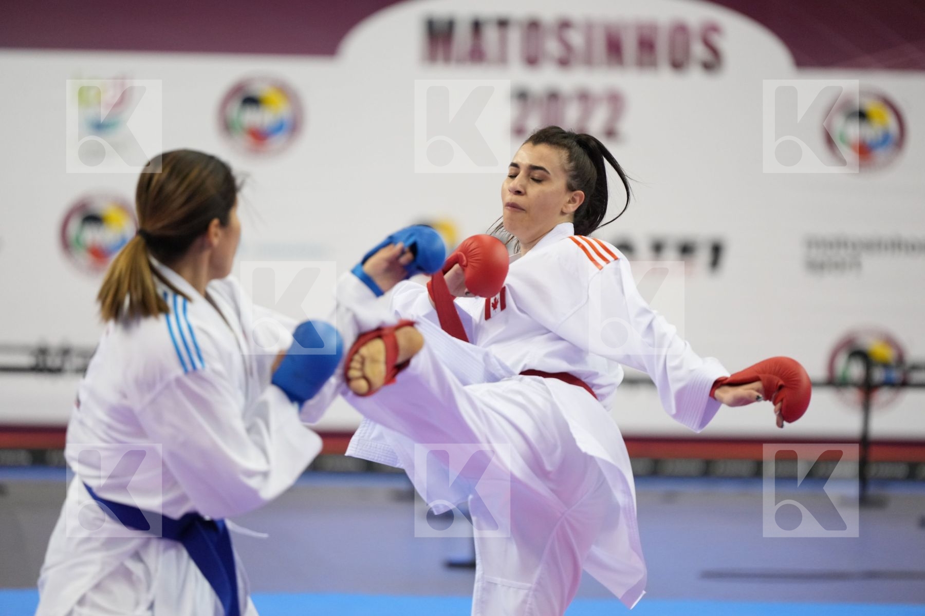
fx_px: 4907
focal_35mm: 191
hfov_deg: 10.8
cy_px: 308
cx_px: 462
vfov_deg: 7.2
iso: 3200
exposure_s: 1/1000
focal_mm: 191
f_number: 2.8
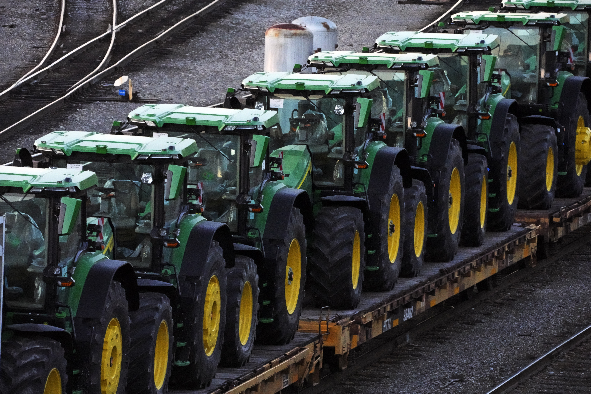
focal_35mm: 400
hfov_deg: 5.2
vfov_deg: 3.4
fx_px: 6566
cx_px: 296
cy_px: 197
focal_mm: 400
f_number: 20
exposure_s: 1/400
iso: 25600
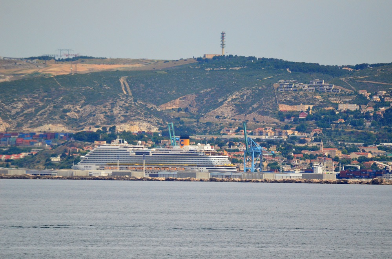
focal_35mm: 450
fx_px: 4888
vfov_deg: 3.0
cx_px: 196
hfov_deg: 4.6
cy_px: 130
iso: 1800
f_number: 5.6
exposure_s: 1/8000
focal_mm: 300
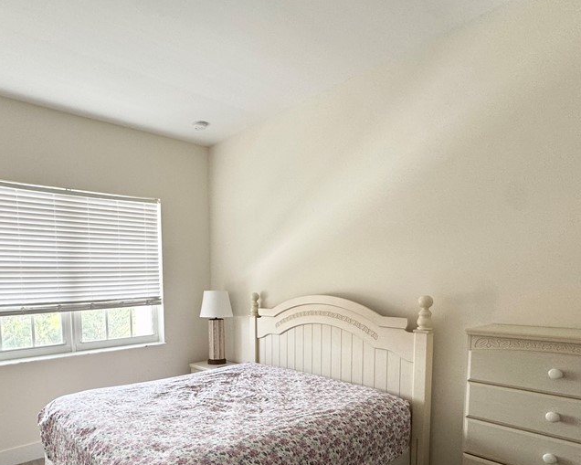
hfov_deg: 72.5
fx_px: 378
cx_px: 187
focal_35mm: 22
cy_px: 314
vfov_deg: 61.4
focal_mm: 2.22
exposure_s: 1/99
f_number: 2.2
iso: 125
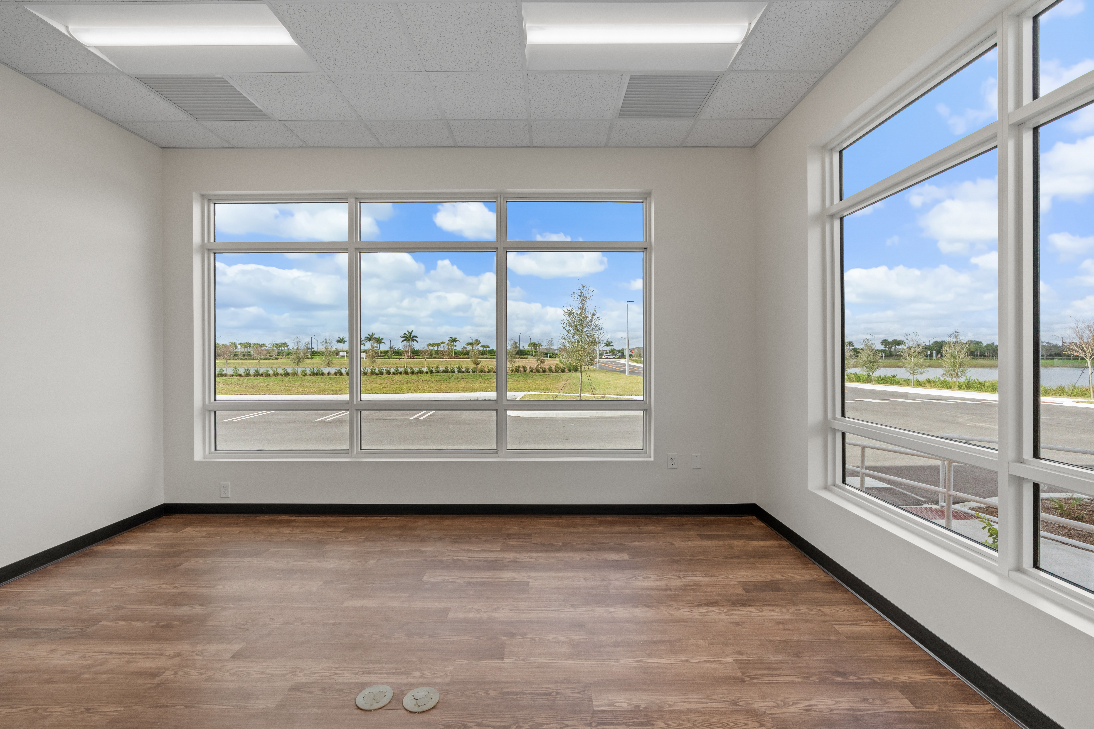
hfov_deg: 96.7
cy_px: 364
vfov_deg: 73.7
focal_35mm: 16
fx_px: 486
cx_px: 547
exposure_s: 1/30
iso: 400
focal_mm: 16
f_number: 13
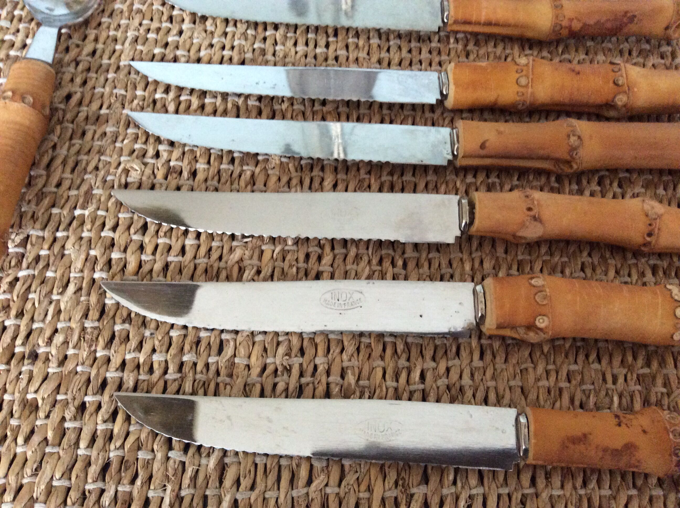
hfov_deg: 56.9
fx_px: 628
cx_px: 340
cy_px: 254
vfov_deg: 44.1
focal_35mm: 32
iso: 320
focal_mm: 3.3
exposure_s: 1/25
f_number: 2.4
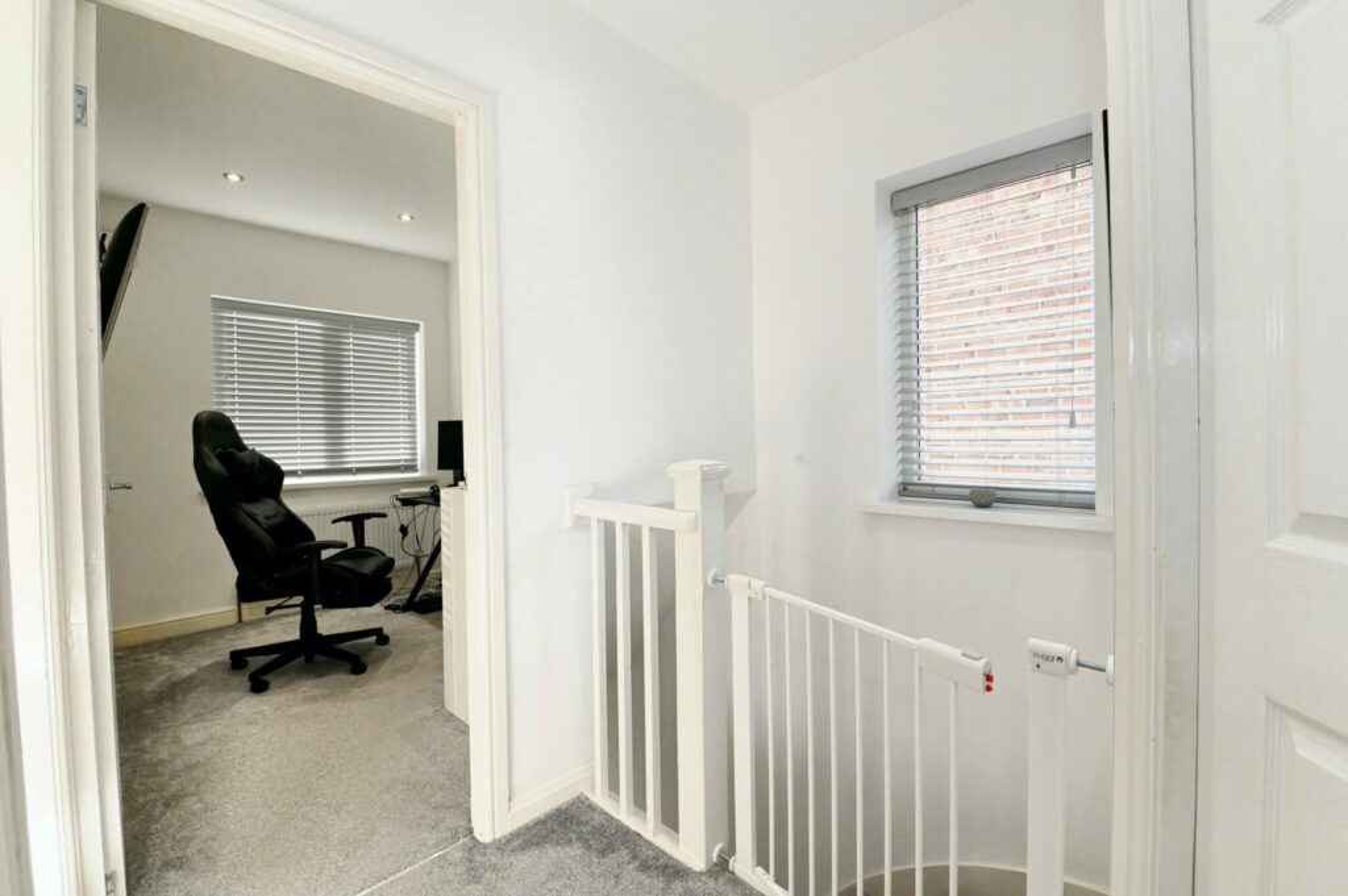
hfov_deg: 100.4
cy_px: 448
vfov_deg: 77.2
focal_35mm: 15
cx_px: 674
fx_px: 561
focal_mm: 15
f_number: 10
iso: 6400
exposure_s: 1/200
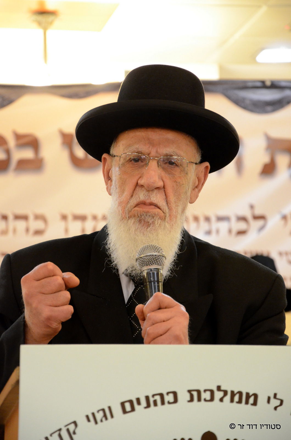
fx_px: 1918
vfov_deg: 13.1
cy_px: 220
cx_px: 146
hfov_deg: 8.7
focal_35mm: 158
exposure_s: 1/100
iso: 3200
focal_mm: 105
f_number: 5.6
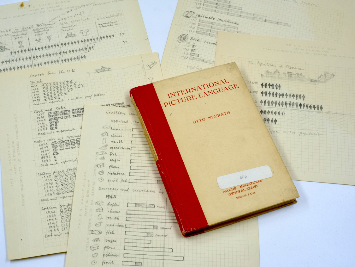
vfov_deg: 25.2
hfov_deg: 33.2
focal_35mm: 58
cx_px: 166
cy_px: 132
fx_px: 595
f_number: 16
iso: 2000
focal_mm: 35
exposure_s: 1/125
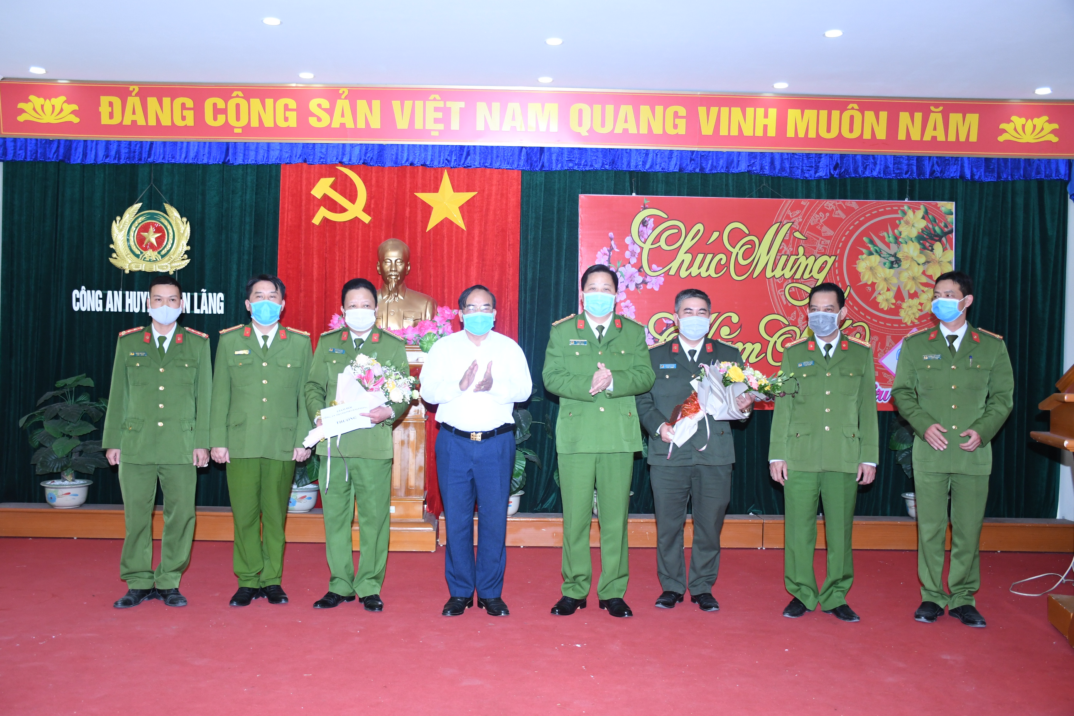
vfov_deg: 40.0
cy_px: 358
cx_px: 537
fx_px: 984
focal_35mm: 33
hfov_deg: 57.2
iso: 1000
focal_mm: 22
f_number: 3.5
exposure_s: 1/200
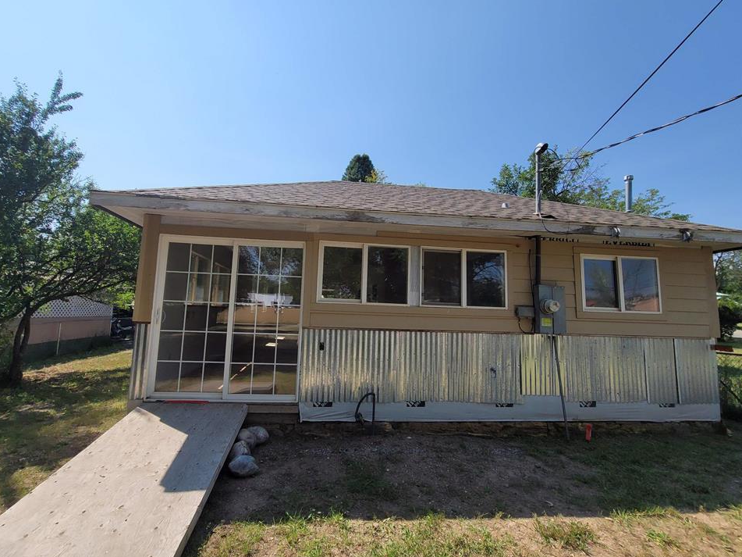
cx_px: 347
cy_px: 274
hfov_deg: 101.9
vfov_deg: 85.7
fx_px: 300
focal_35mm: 14
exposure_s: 1/1894
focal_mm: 2.2
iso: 64
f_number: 2.2
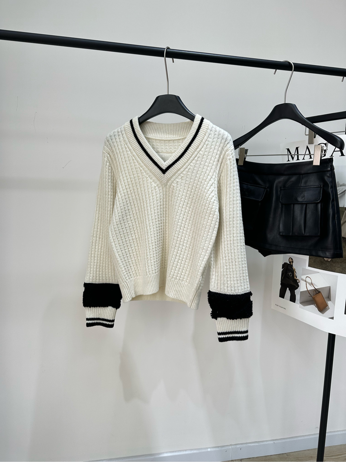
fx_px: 320
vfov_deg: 71.6
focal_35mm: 24
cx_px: 173
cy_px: 231
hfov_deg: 56.8
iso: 80
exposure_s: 1/255
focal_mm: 6.86
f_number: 1.78
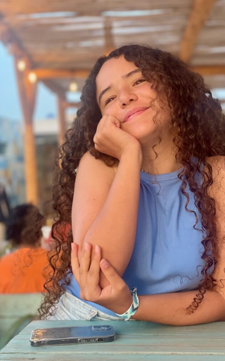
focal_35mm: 56
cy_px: 178
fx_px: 549
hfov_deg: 23.1
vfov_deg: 36.3
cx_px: 134
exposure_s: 1/100
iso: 64
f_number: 2
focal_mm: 6
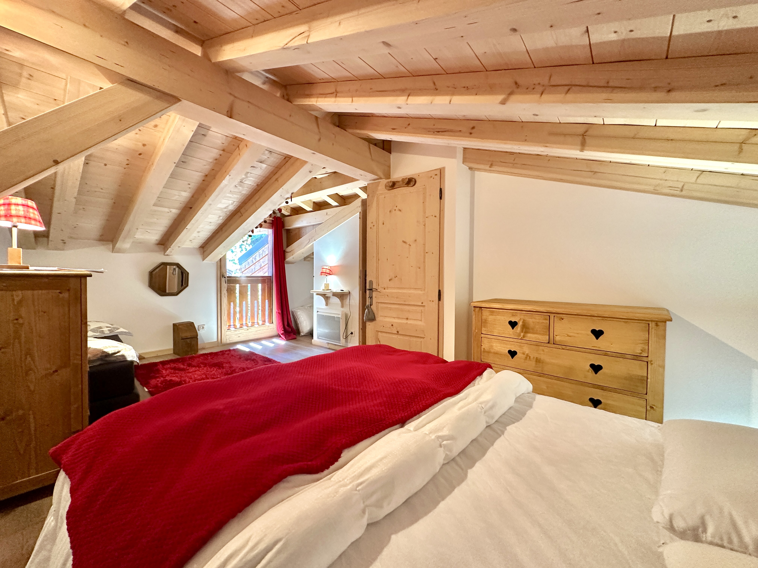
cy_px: 284
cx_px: 379
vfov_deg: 85.7
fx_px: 307
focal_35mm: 14
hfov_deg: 102.1
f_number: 2.2
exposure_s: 1/50
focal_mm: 2.22
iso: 320
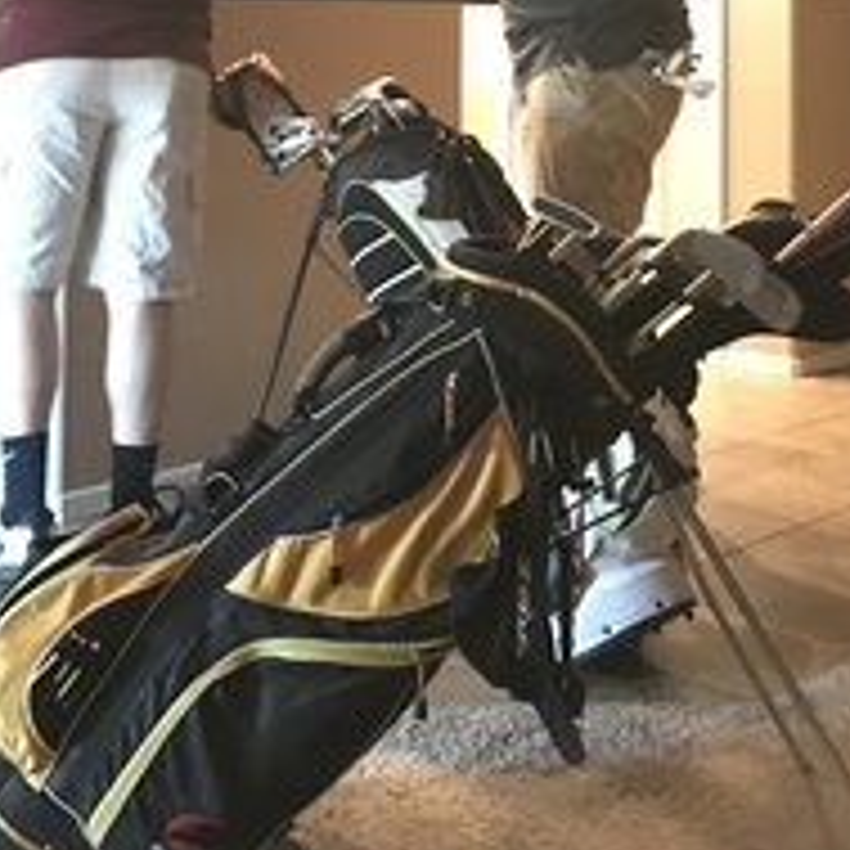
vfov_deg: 25.8
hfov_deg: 27.3
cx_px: 405
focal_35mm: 63
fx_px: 1750
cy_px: -13
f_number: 1.8
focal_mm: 3.99
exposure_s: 1/4
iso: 125
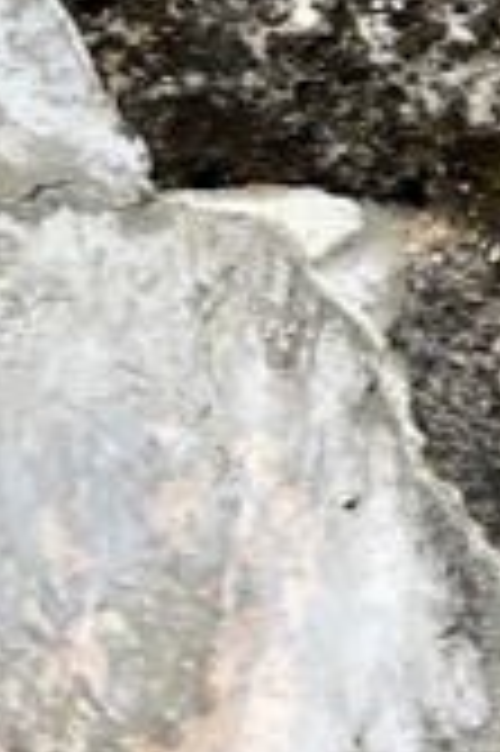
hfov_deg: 10.8
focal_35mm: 118
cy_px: -396
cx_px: 908
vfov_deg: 15.9
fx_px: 2463
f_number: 1.6
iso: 100
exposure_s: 1/122
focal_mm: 5.1
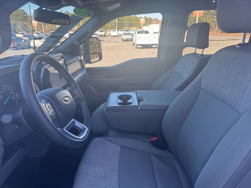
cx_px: 126
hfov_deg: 71.6
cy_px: 94
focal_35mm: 24
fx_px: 174
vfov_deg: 56.8
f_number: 1.78
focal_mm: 6.76
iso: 80
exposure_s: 1/276
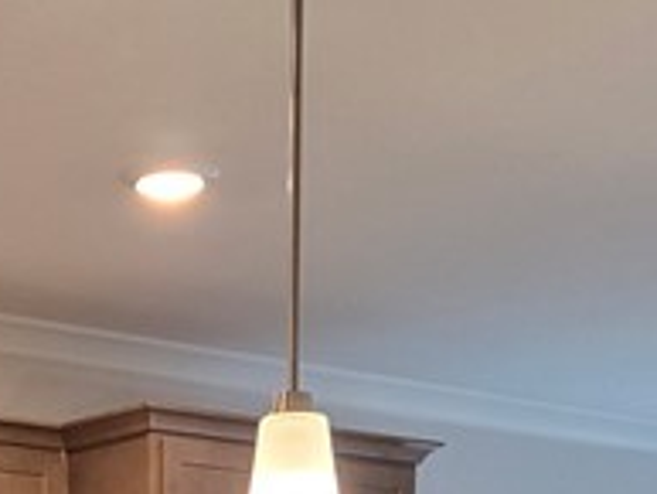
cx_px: 58
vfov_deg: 10.3
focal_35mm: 122
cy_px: 1244
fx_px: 2317
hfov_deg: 15.9
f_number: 1.8
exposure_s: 1/120
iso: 125
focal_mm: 5.4
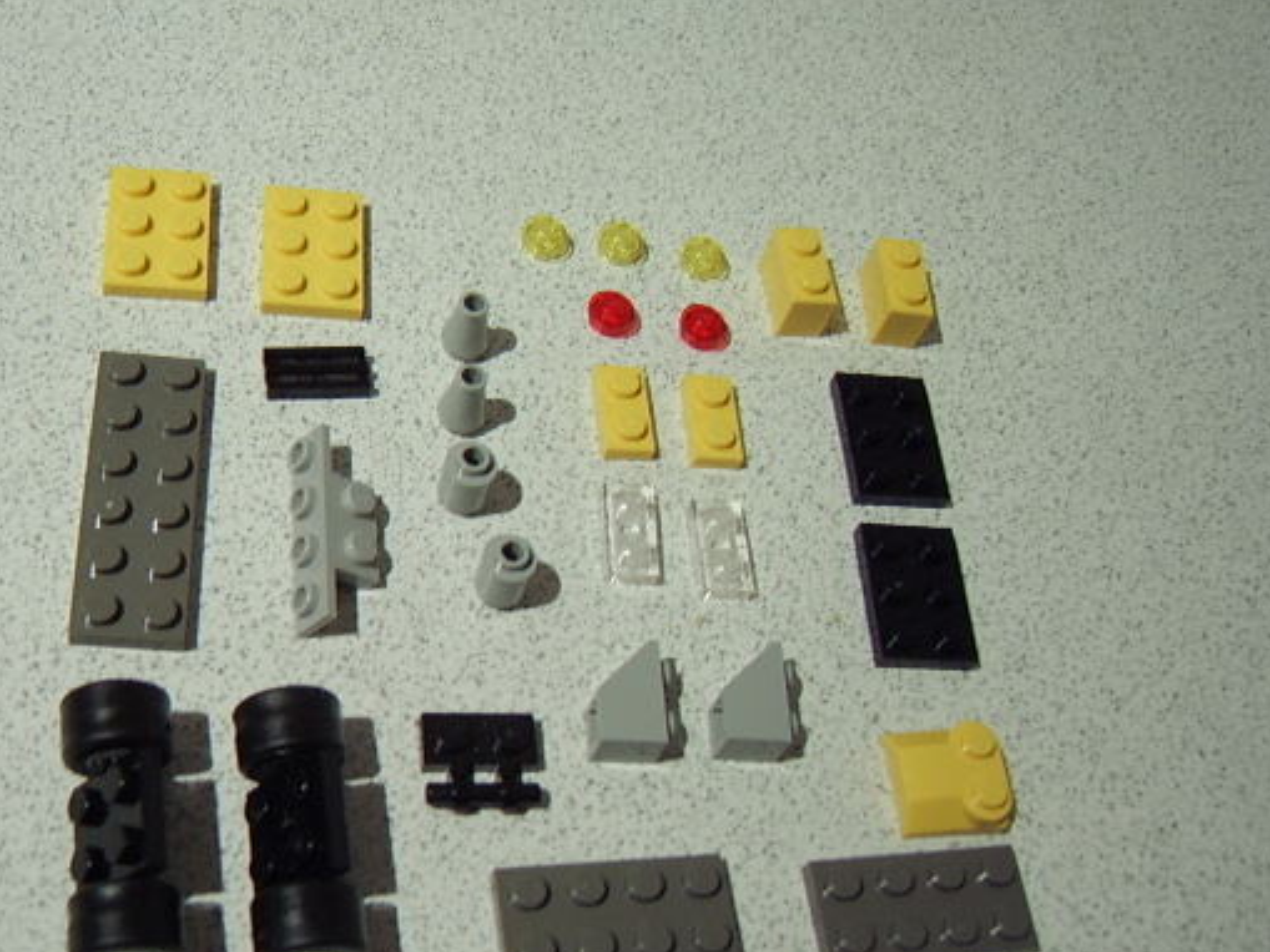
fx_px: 1431
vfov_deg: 36.8
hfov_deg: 47.7
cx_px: 544
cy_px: 548
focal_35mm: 39
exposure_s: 1/15
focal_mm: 8.13
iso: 100
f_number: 2.7
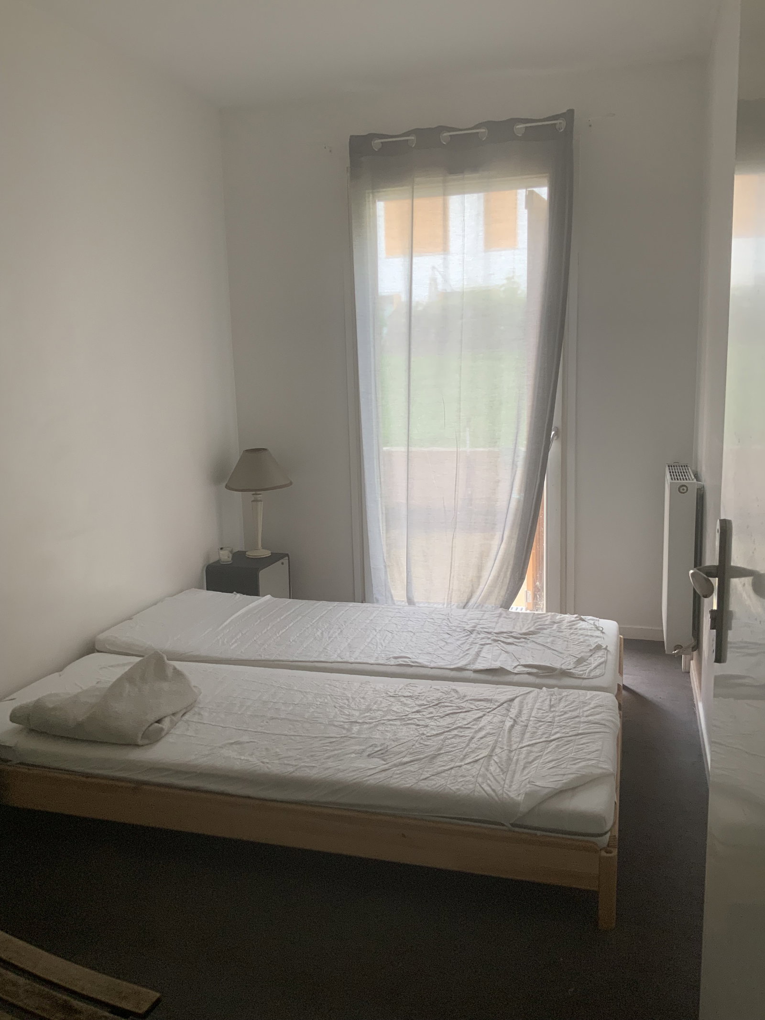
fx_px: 854
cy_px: 510
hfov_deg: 48.2
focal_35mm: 29
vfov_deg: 61.7
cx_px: 382
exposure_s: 1/60
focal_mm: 3
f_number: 1.8
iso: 50
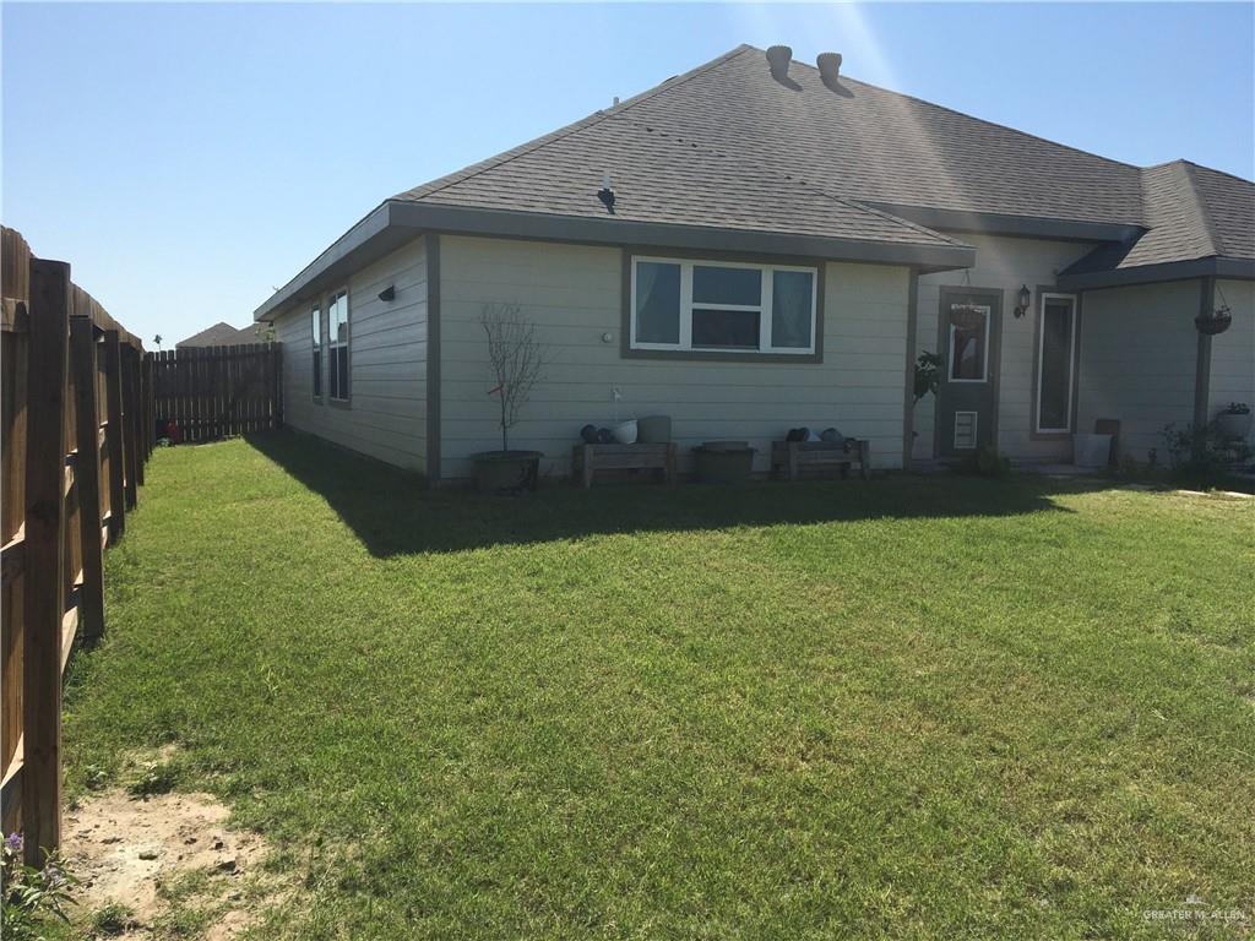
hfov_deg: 61.7
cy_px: 470
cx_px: 628
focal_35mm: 29
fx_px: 1051
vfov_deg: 48.2
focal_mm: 4.15
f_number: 2.2
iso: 25
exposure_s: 1/2653
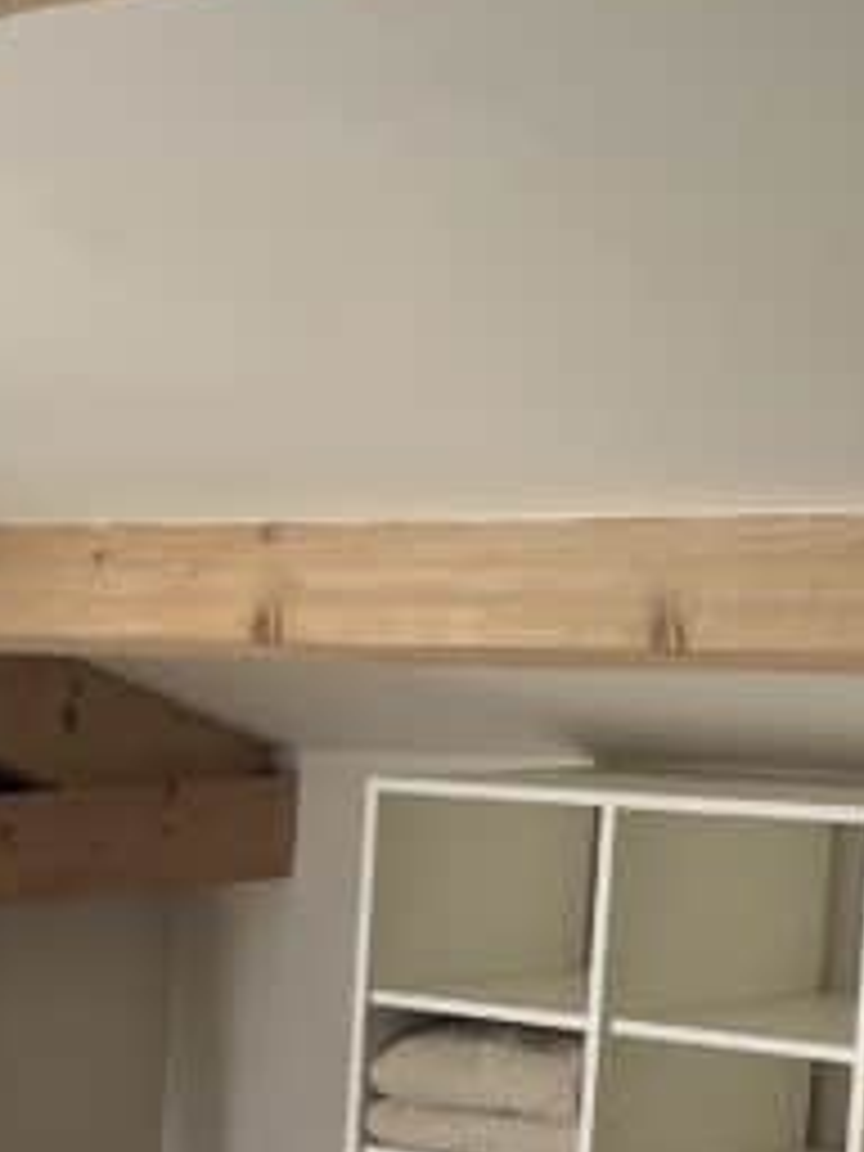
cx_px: -774
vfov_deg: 18.4
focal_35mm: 104
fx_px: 3461
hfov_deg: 12.7
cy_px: 1166
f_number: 1.6
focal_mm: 5.1
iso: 50
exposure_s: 1/437
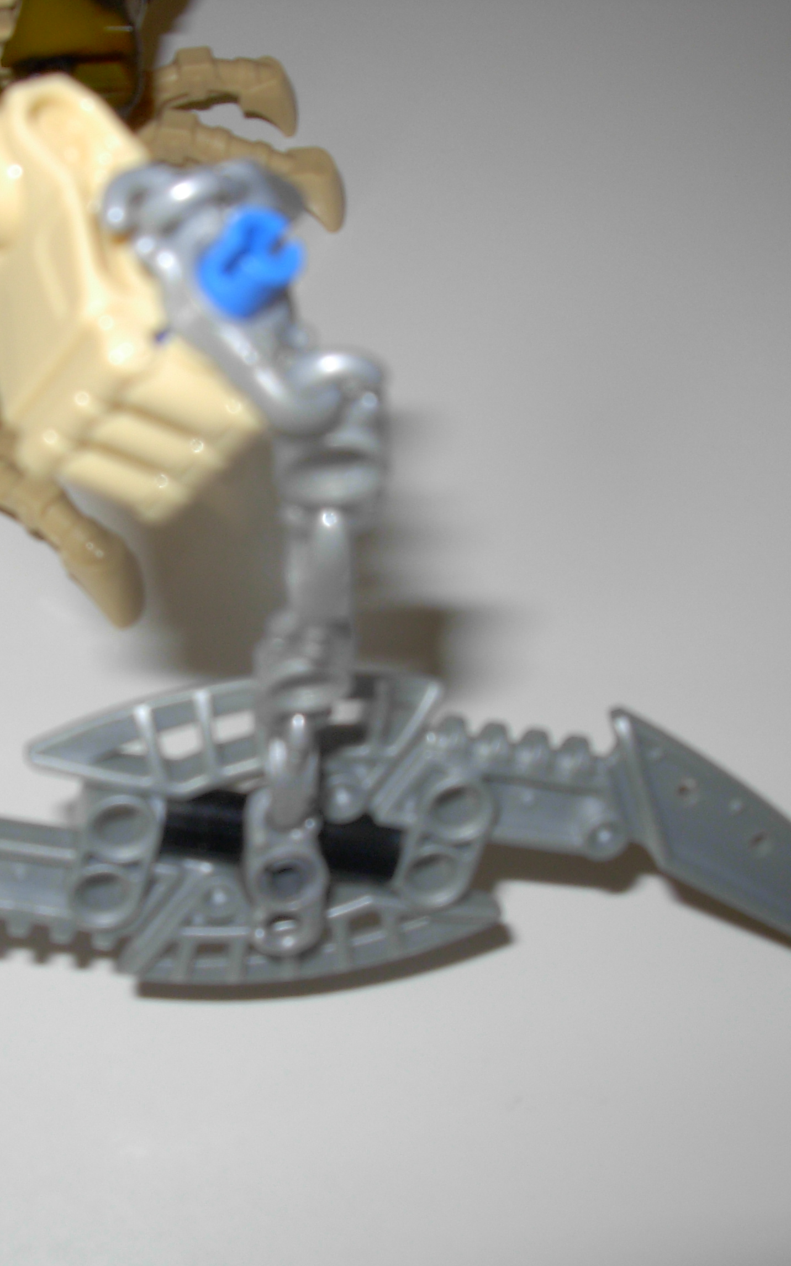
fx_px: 1862
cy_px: 636
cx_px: 181
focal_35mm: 54
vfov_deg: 37.5
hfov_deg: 23.7
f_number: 4.9
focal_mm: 6.3
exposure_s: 1/65.8
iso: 79
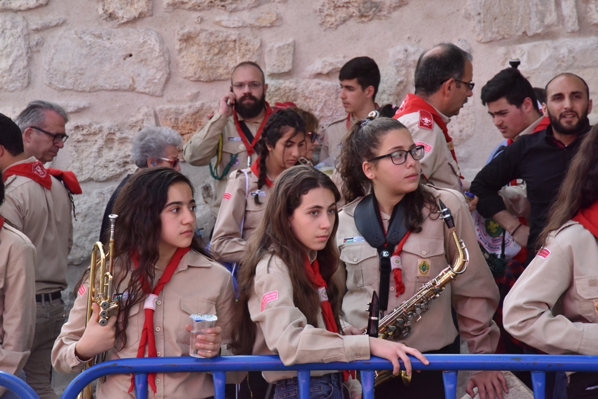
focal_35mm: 120
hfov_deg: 17.1
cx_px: 299
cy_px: 200
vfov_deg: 11.4
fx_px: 1993
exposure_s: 1/800
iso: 2500
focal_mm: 120
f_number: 14
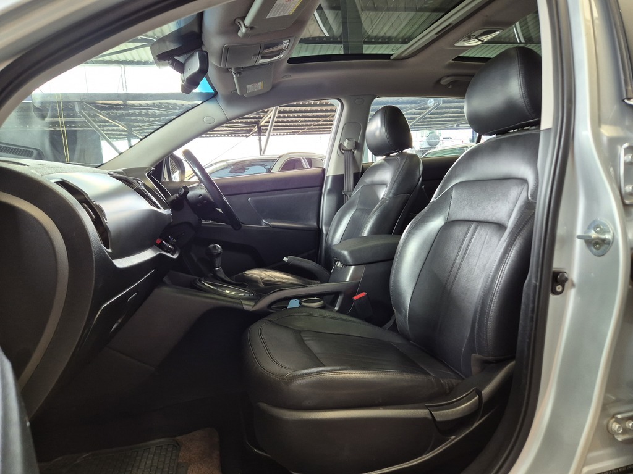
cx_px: 316
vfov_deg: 58.9
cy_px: 237
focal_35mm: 23
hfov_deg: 73.9
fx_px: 421
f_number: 1.8
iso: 200
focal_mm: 5.4
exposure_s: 1/100
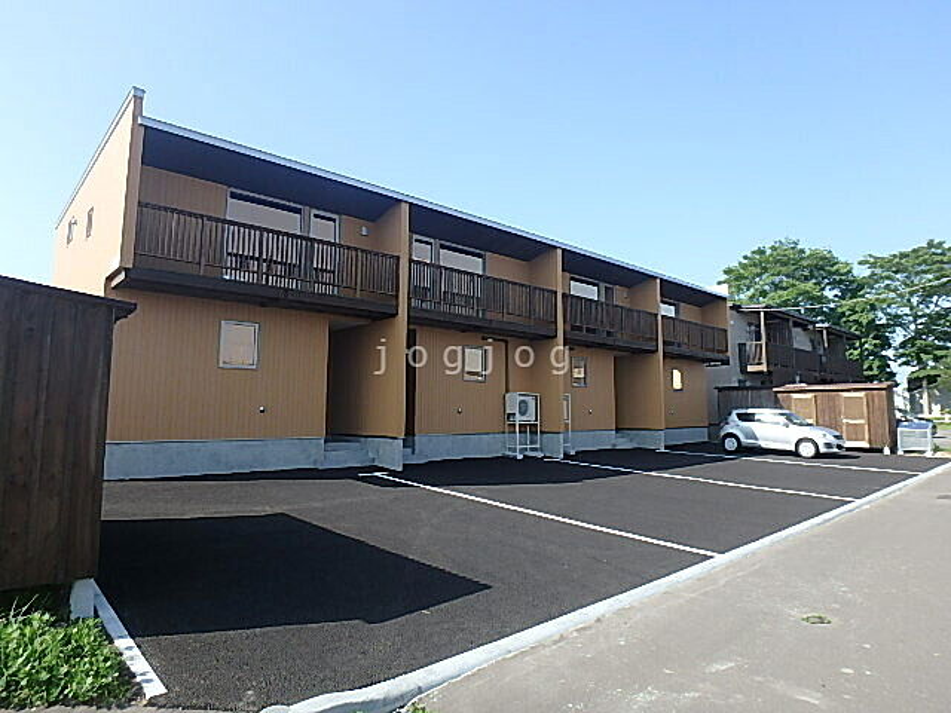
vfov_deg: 63.4
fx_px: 577
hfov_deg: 79.0
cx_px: 476
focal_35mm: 21
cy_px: 356
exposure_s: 1/640
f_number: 3.5
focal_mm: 3.7
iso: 125
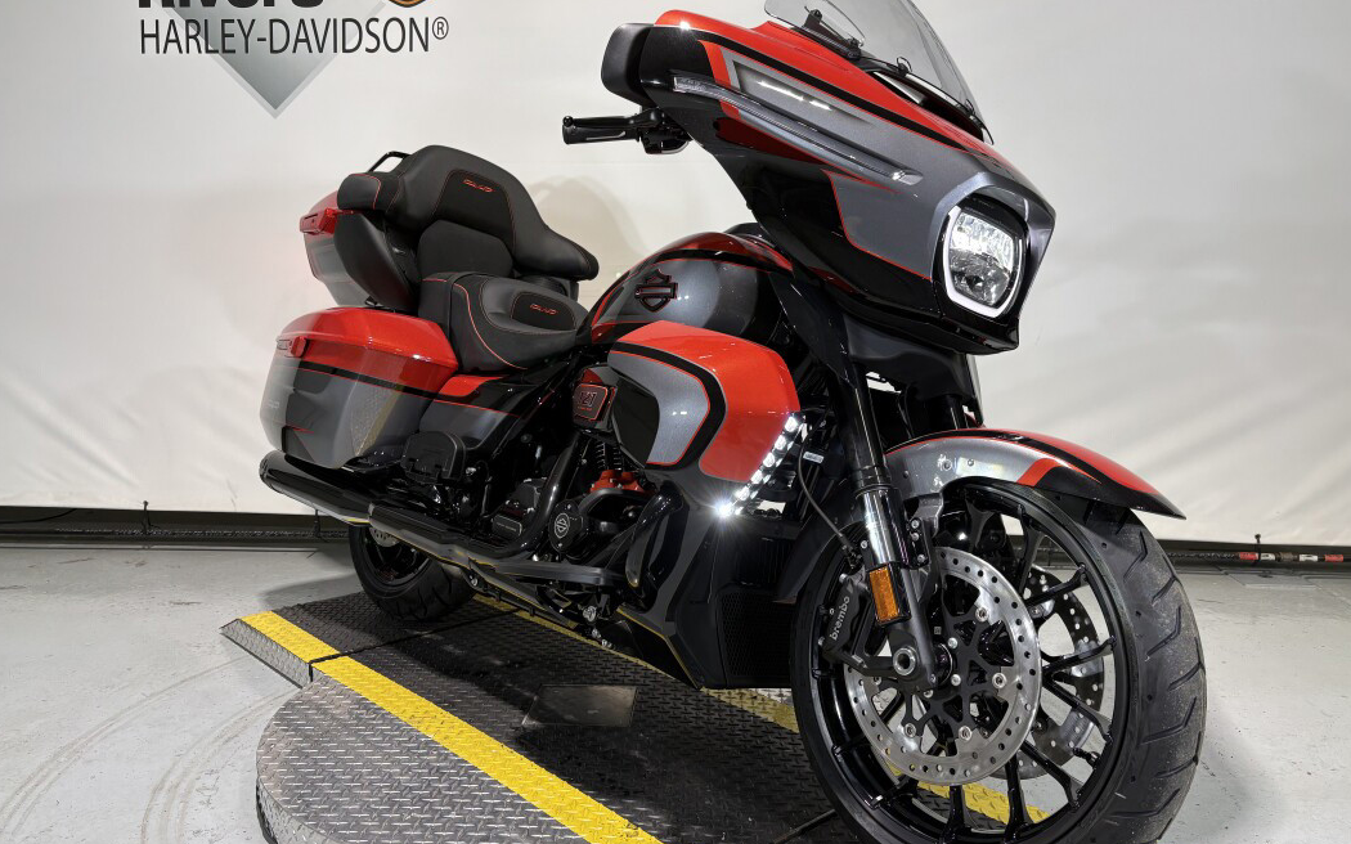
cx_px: 671
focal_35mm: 28
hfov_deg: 66.5
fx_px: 1031
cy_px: 387
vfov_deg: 44.5
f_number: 1.6
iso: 50
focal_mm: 5.96
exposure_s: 1/120
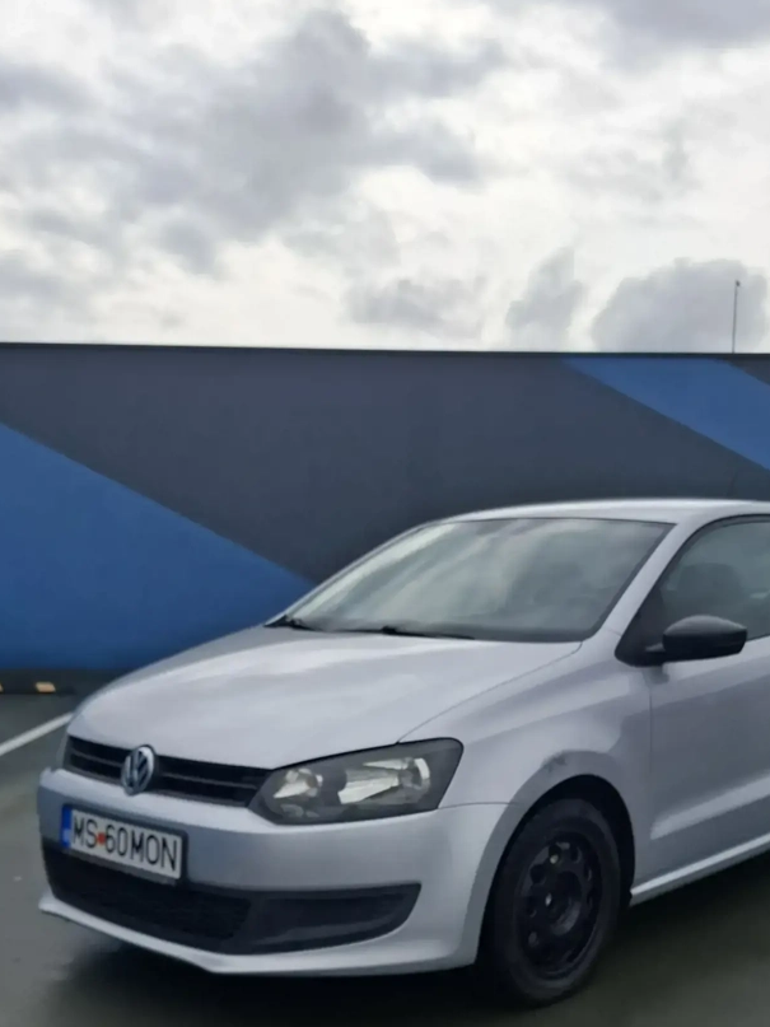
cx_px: 438
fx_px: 1127
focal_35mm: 38
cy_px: 715
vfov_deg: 47.9
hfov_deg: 37.6
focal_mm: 5.54
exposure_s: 1/1972
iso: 50
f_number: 1.8
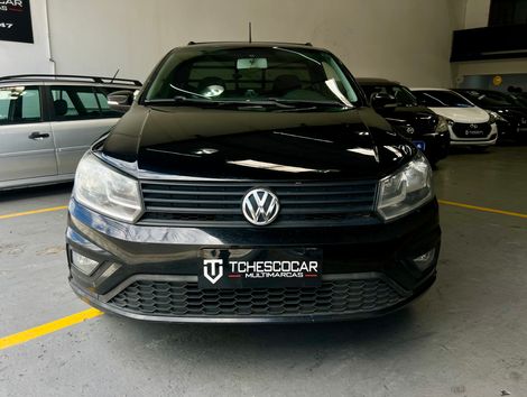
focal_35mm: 26
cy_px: 198
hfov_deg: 67.2
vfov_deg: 53.2
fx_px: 396
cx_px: 264
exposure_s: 1/738
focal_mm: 5.7
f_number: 1.5
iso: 50
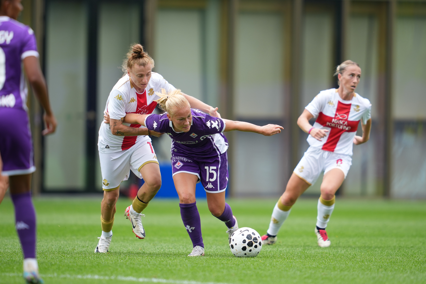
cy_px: 142
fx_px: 7099
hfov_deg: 3.4
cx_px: 213
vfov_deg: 2.3
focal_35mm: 600
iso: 400
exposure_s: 1/1600
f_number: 2.8
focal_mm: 400
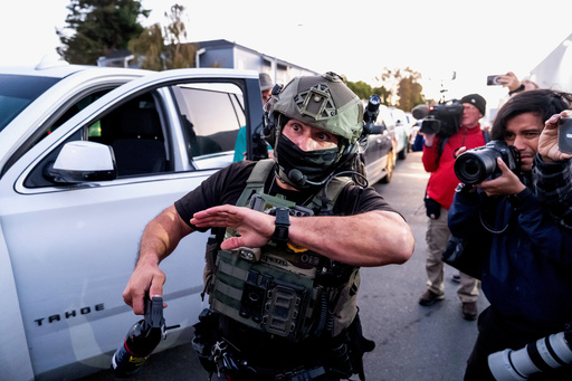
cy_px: 190
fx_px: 381
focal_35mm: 24
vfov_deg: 53.1
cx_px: 286
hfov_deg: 73.8
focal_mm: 24
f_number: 4
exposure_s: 1/180
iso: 12800
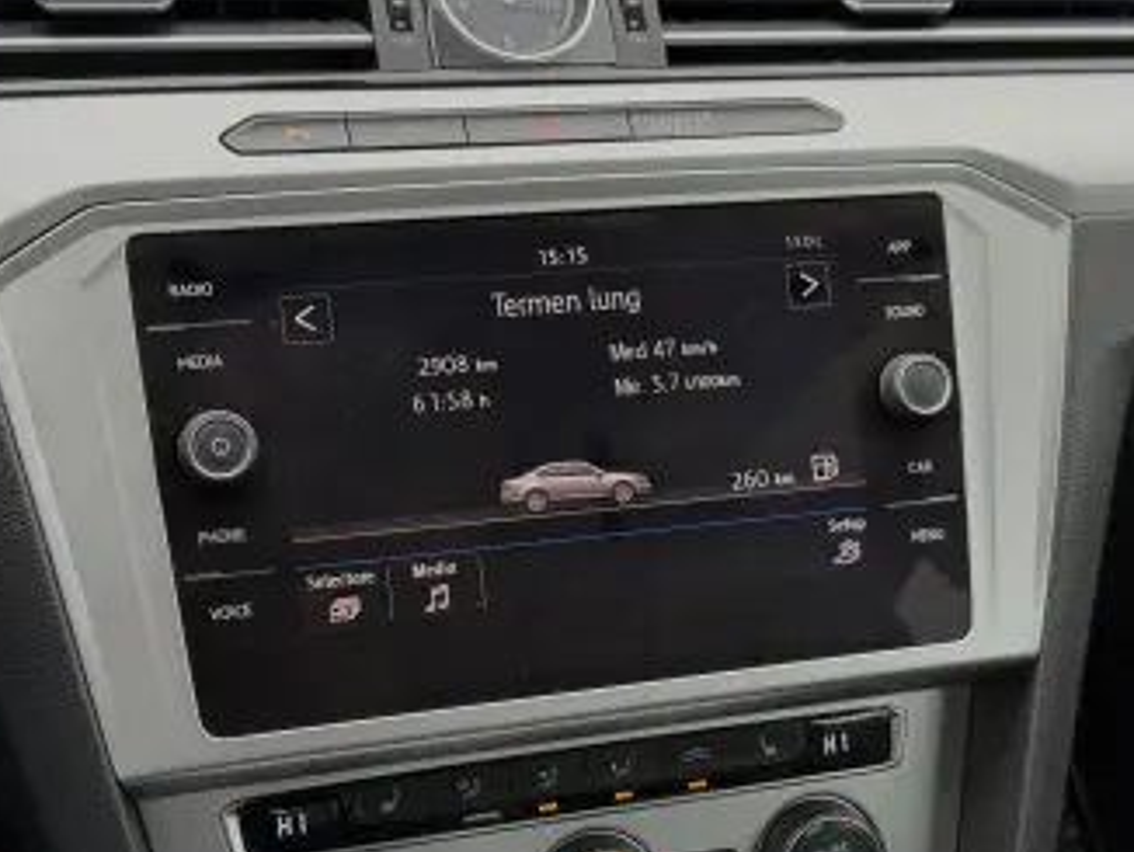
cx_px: 574
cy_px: 428
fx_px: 1738
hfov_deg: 36.1
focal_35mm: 53
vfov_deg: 27.6
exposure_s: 1/104
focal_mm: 6.76
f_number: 1.78
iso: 100
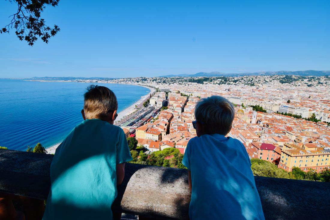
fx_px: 151
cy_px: 110
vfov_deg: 72.1
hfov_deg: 95.0
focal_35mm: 16
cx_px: 165
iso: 200
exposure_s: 1/400
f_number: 10
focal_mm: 11
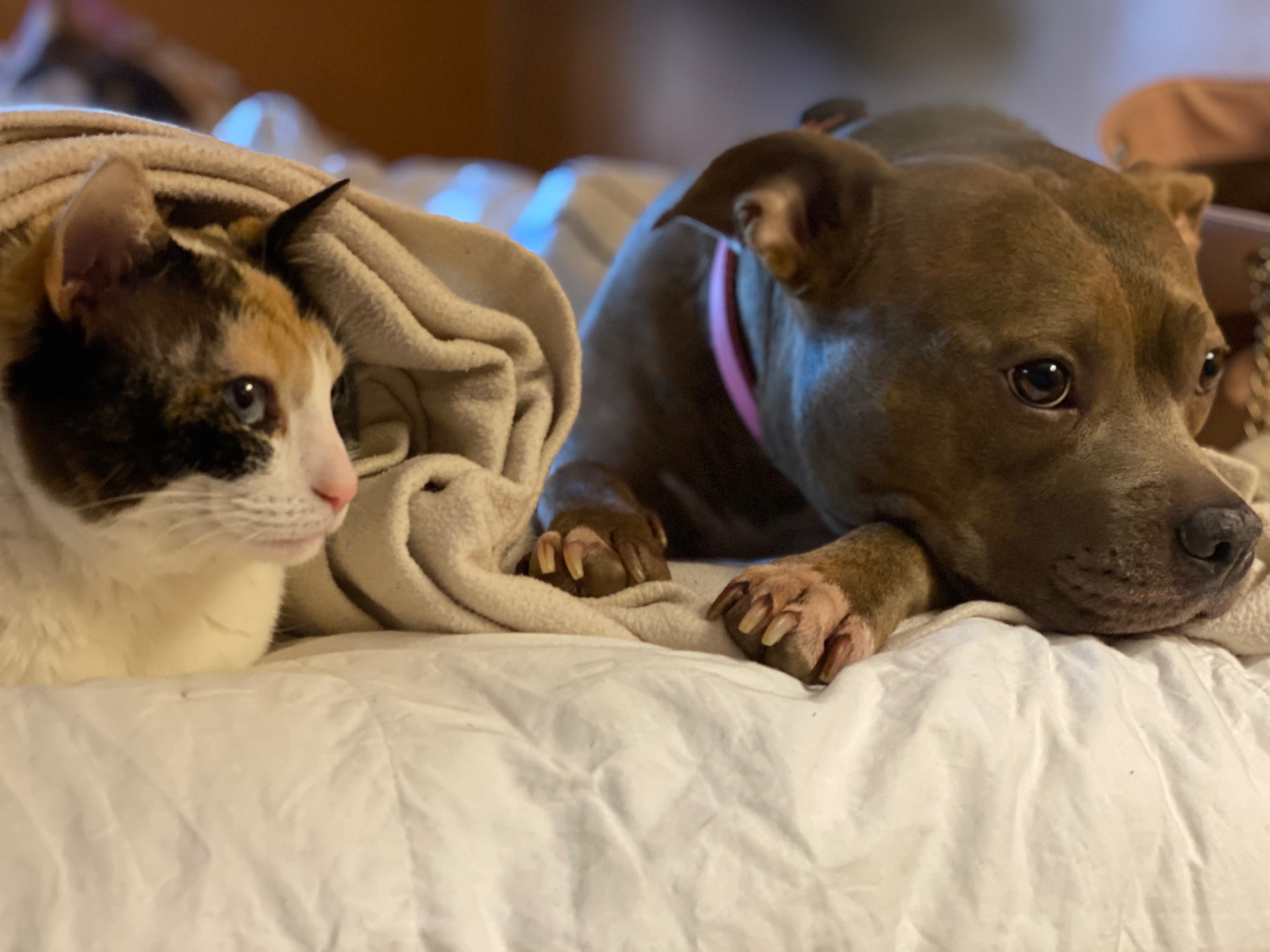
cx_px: 635
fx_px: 1908
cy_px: 476
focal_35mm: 52
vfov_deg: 28.0
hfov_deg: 36.8
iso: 400
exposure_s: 1/26
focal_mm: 6
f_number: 2
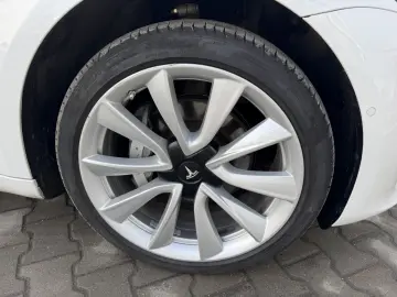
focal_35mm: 24
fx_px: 275
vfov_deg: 56.8
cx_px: 198
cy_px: 148
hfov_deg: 71.6
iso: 80
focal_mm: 6.76
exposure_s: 1/387
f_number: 1.78
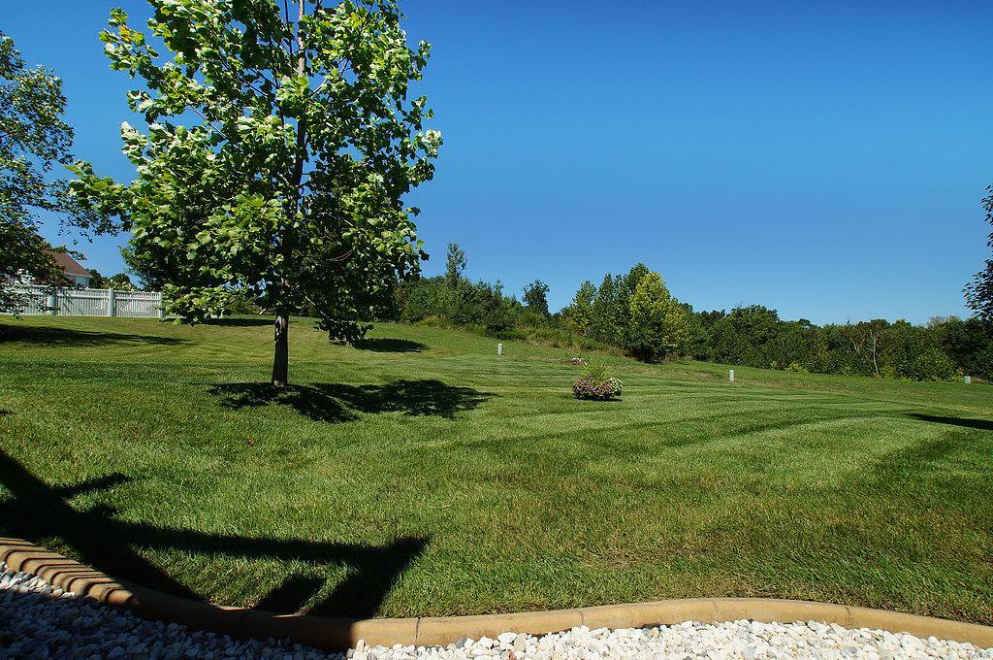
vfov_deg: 71.9
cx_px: 496
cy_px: 330
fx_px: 455
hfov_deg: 95.1
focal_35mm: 16
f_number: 13
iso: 100
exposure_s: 1/125
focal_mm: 11
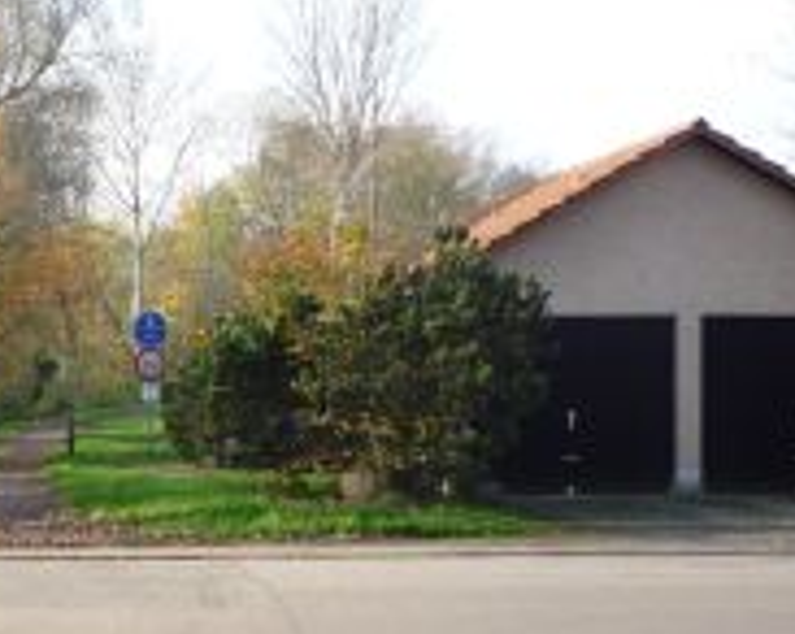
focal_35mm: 82
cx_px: -65
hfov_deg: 22.1
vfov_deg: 18.7
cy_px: 382
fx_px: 1927
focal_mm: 5.2
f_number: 4
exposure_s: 1/160
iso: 100
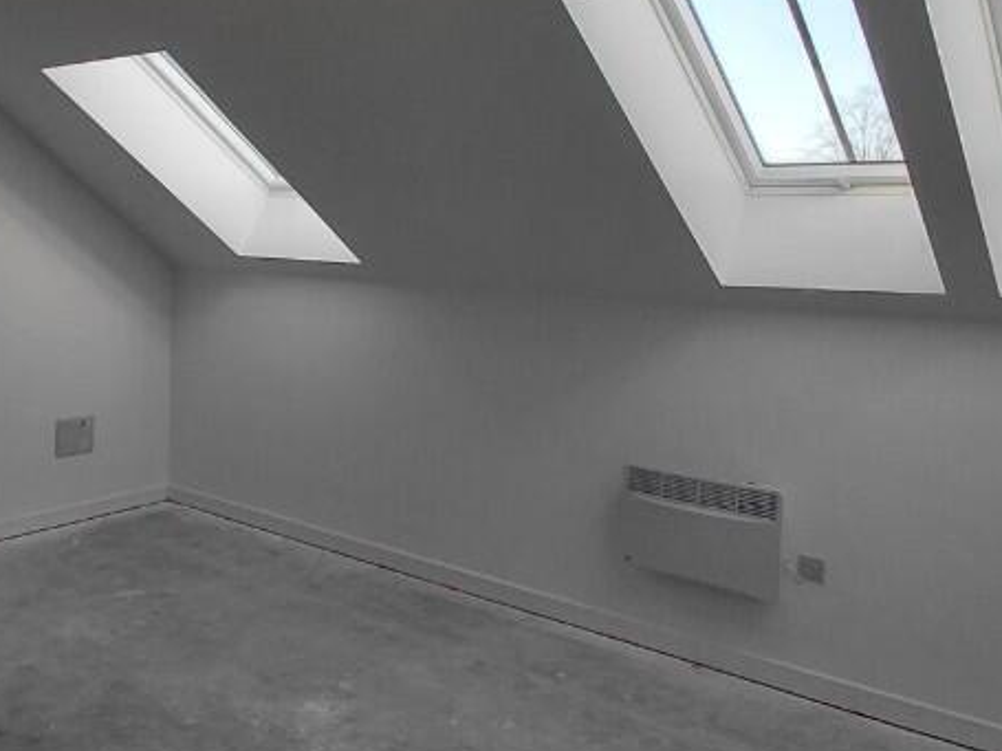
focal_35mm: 36
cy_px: 289
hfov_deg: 49.9
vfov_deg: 39.4
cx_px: 286
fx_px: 1042
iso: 40
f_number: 2.2
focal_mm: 1.64
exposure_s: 1/137
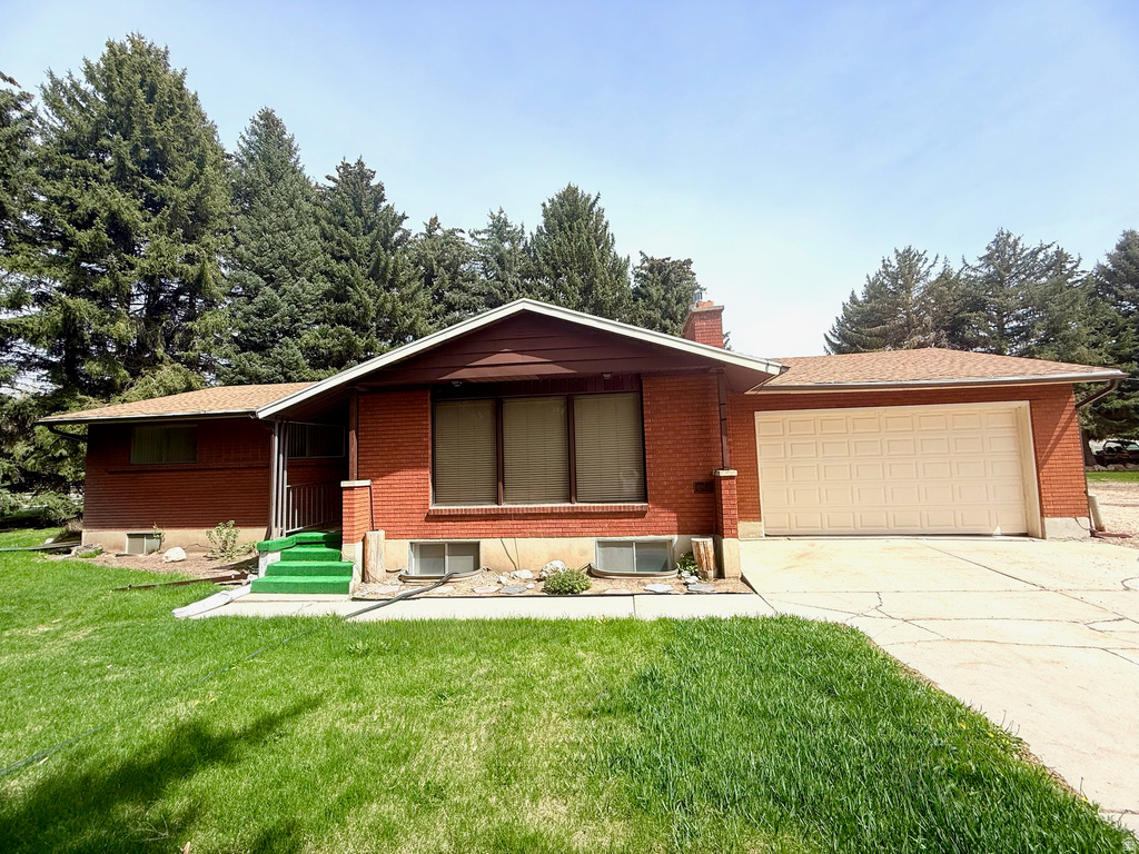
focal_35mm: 14
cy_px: 427
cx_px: 570
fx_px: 461
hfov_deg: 102.1
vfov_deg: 85.7
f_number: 2.2
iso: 50
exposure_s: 1/1125
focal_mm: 2.22
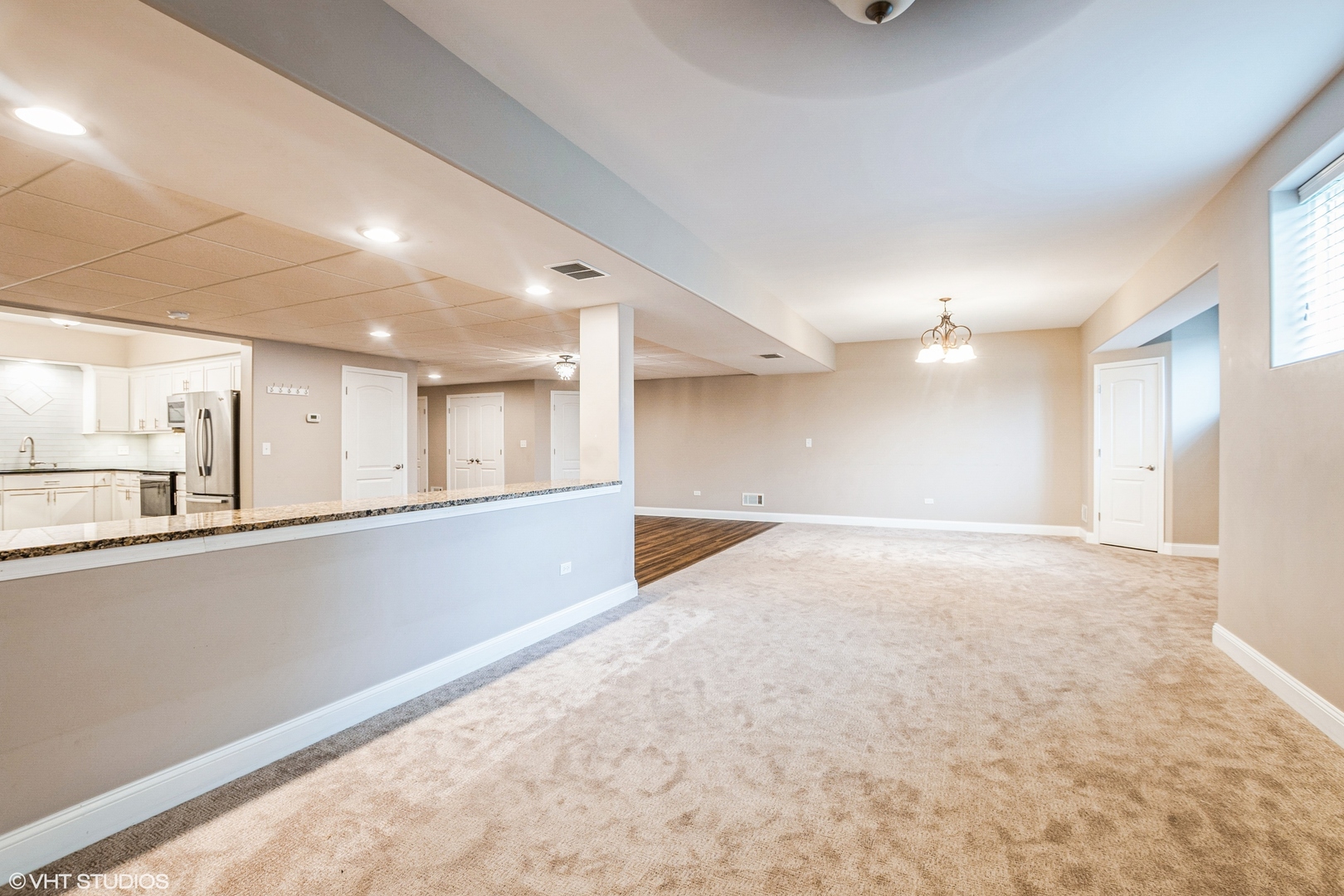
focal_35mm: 15
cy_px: 448
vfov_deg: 77.3
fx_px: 560
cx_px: 672
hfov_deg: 100.4
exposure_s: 1/2
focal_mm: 10
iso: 250
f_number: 7.1
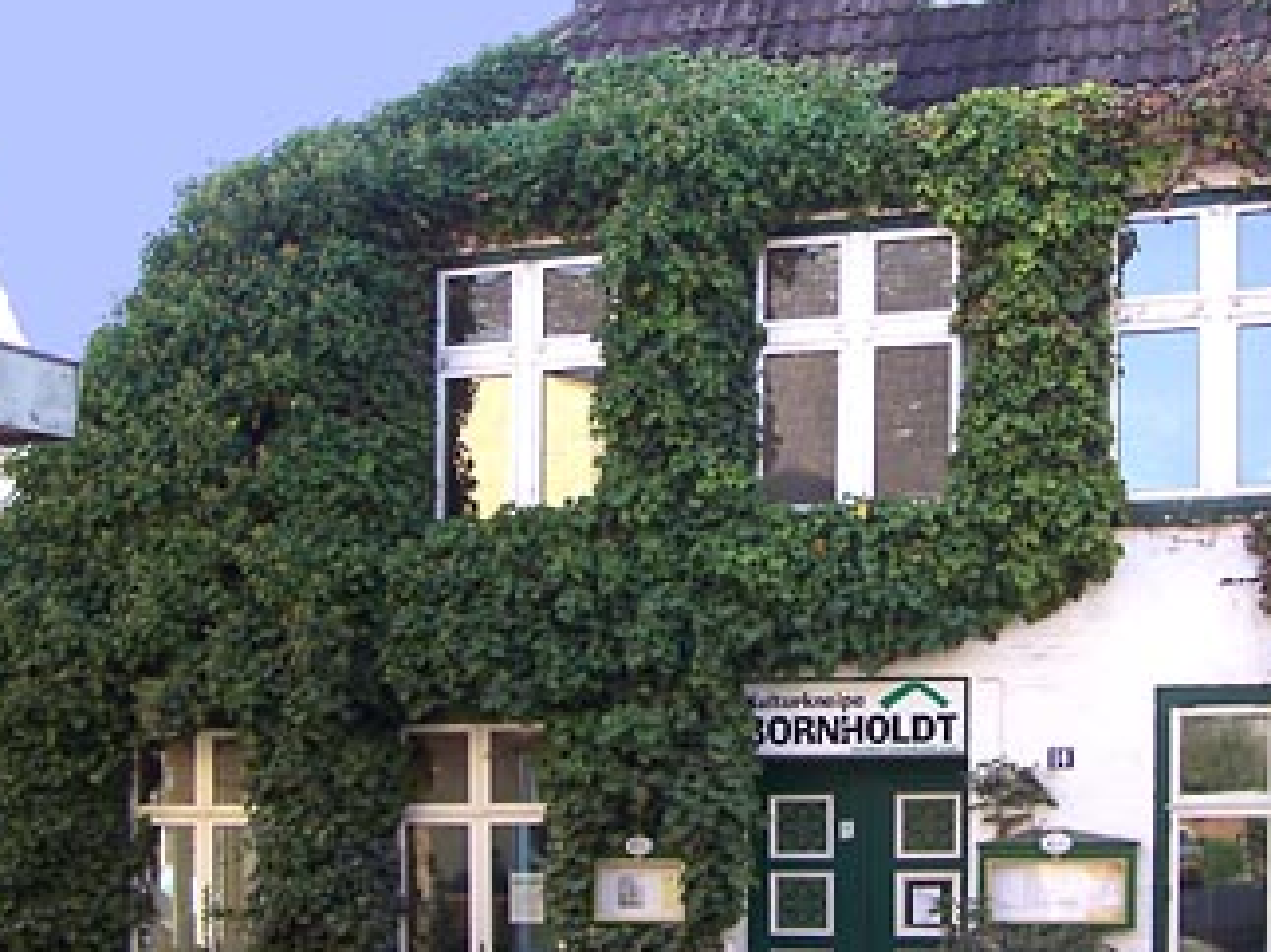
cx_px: 781
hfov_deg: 38.0
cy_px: 450
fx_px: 1835
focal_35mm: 50
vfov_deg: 29.1
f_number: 2.8
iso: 64
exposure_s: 1/160
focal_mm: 6.3
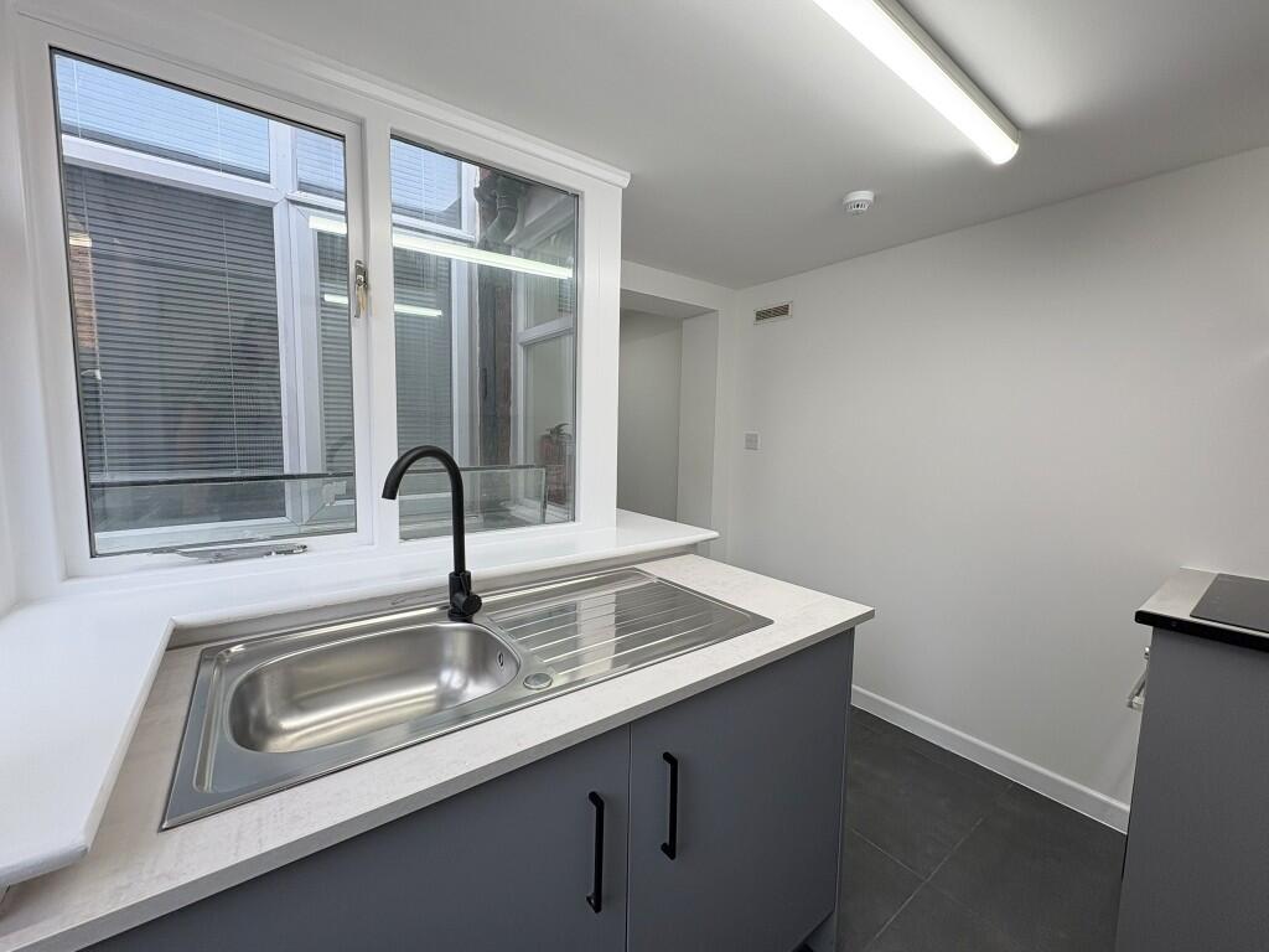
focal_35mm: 14
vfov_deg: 85.7
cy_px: 476
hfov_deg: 102.1
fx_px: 513
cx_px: 634
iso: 40
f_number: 2.2
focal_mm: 2.22
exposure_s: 1/99
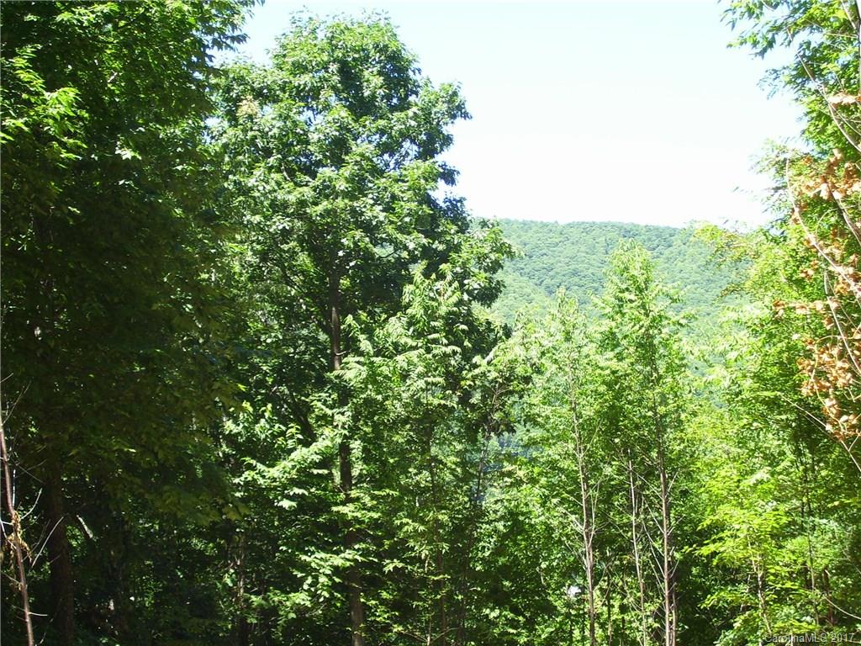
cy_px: 323
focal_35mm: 66
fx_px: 1642
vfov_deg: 22.3
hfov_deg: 29.4
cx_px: 430
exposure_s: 1/180
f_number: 3.6
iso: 80
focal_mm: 10.8
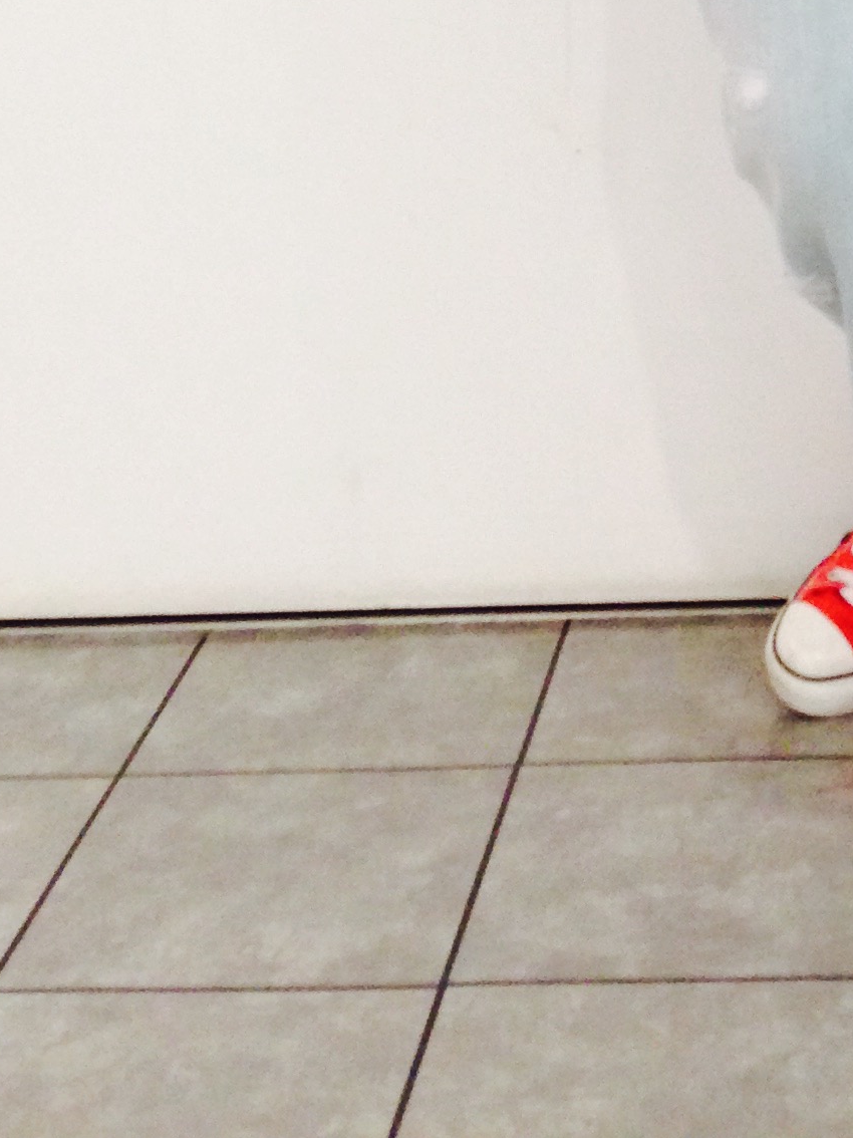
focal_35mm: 95
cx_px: 958
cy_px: -496
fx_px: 3122
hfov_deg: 15.1
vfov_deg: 18.6
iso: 160
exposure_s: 1/20
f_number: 2.4
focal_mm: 4.12
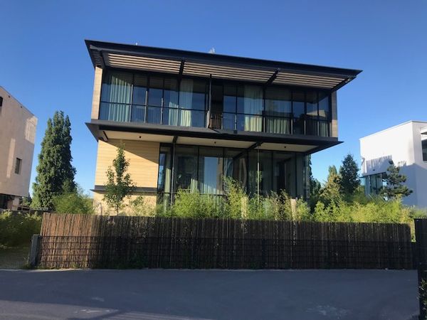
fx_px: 345
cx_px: 214
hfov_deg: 63.4
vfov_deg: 49.7
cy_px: 160
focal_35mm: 28
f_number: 1.8
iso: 20
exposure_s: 1/958
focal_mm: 3.99
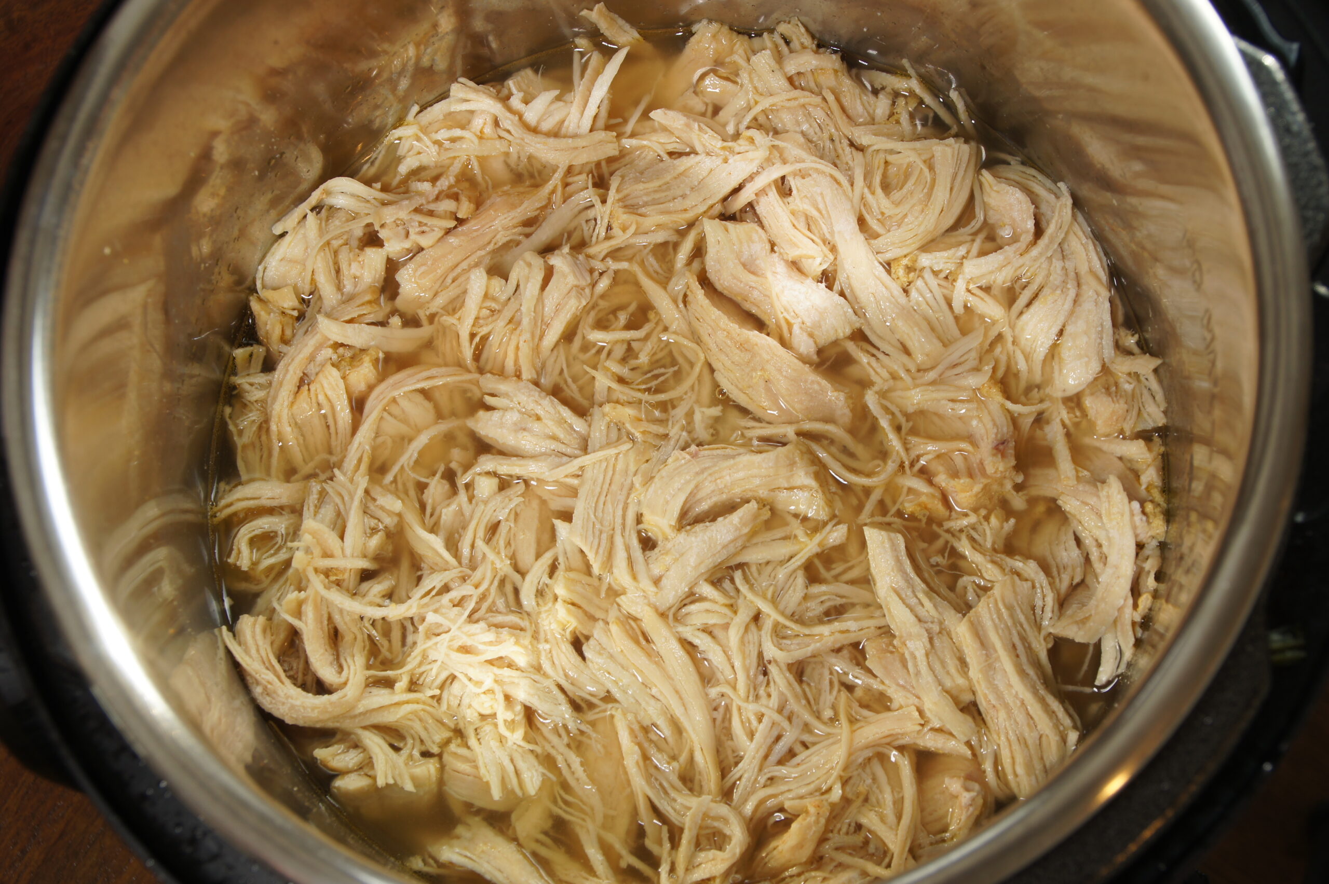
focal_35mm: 60
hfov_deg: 33.4
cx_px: 664
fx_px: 2214
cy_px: 442
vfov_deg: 22.6
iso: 100
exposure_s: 1/25
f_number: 8
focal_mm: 40
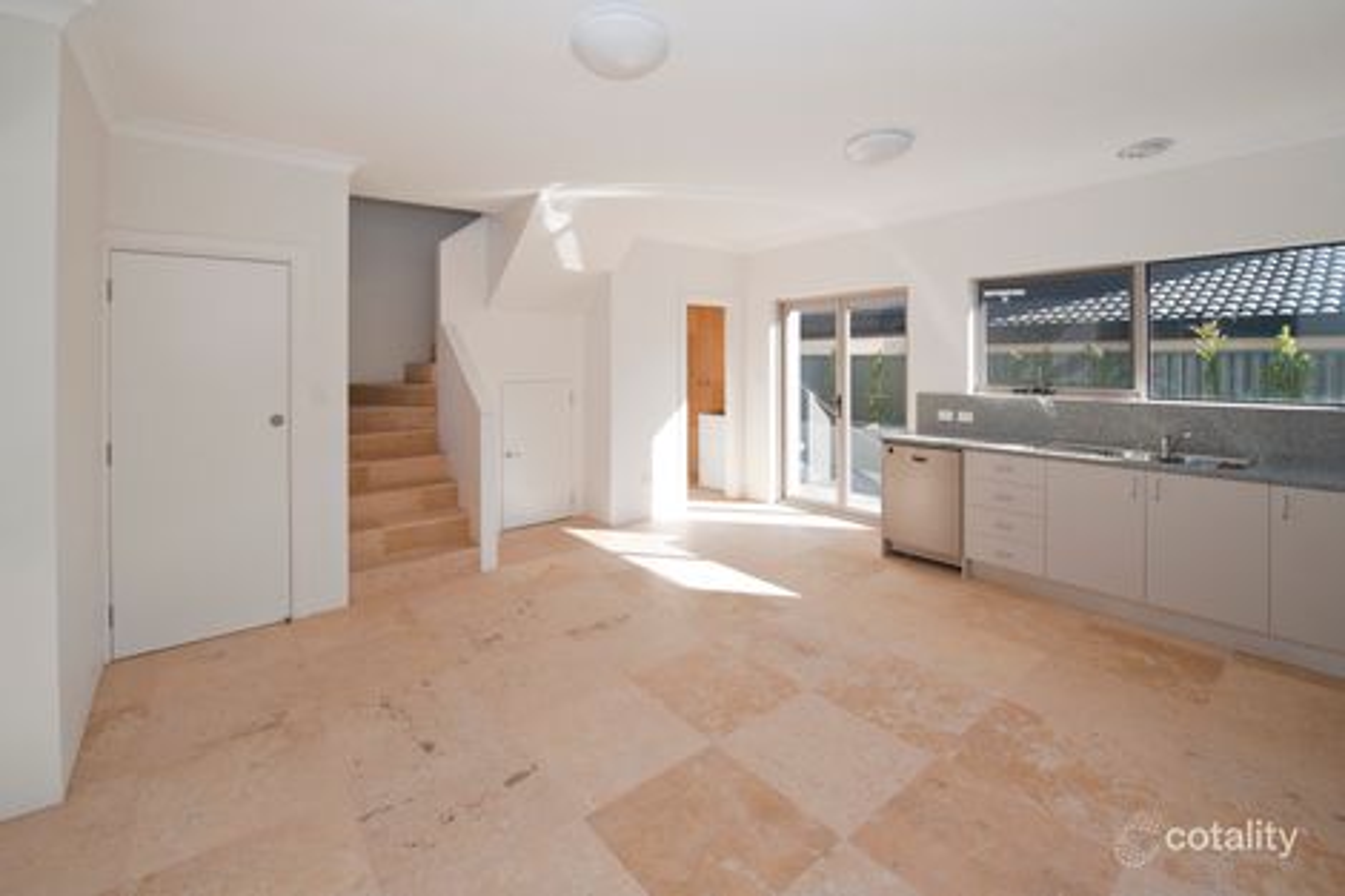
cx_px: 672
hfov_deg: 104.3
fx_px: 523
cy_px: 448
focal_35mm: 14
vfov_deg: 81.2
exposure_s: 1/100
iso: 400
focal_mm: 14
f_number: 10
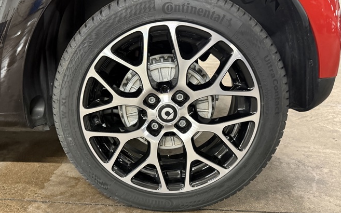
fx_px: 288
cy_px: 103
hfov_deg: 60.8
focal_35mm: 31
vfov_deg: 40.6
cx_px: 139
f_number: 1.78
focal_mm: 6.76
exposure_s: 1/50
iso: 800
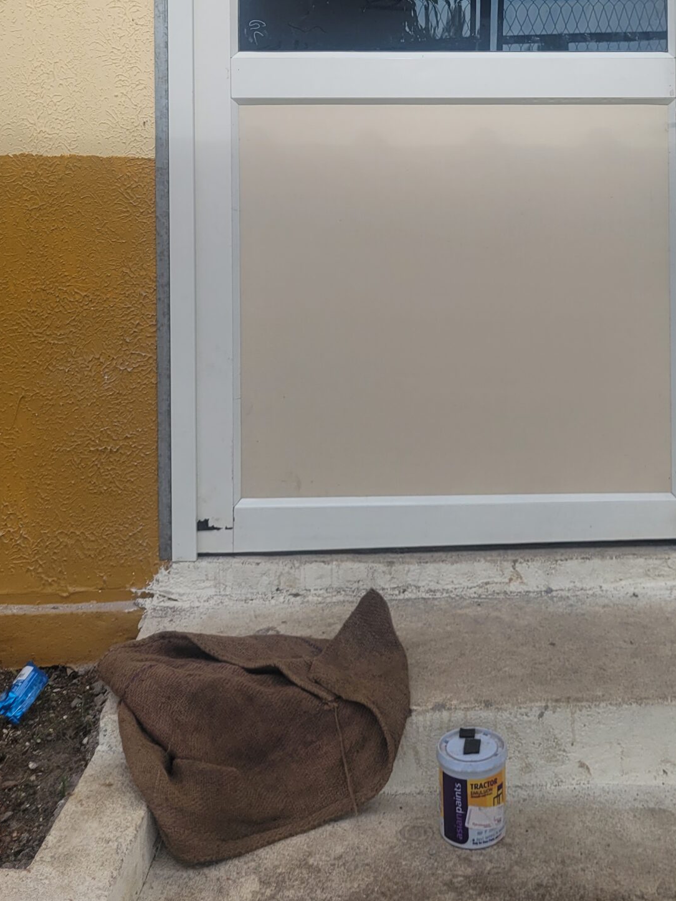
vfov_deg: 38.7
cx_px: 485
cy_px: 109
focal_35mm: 46
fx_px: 1198
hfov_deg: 31.1
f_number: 1.8
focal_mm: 5.4
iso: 40
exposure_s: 1/1480
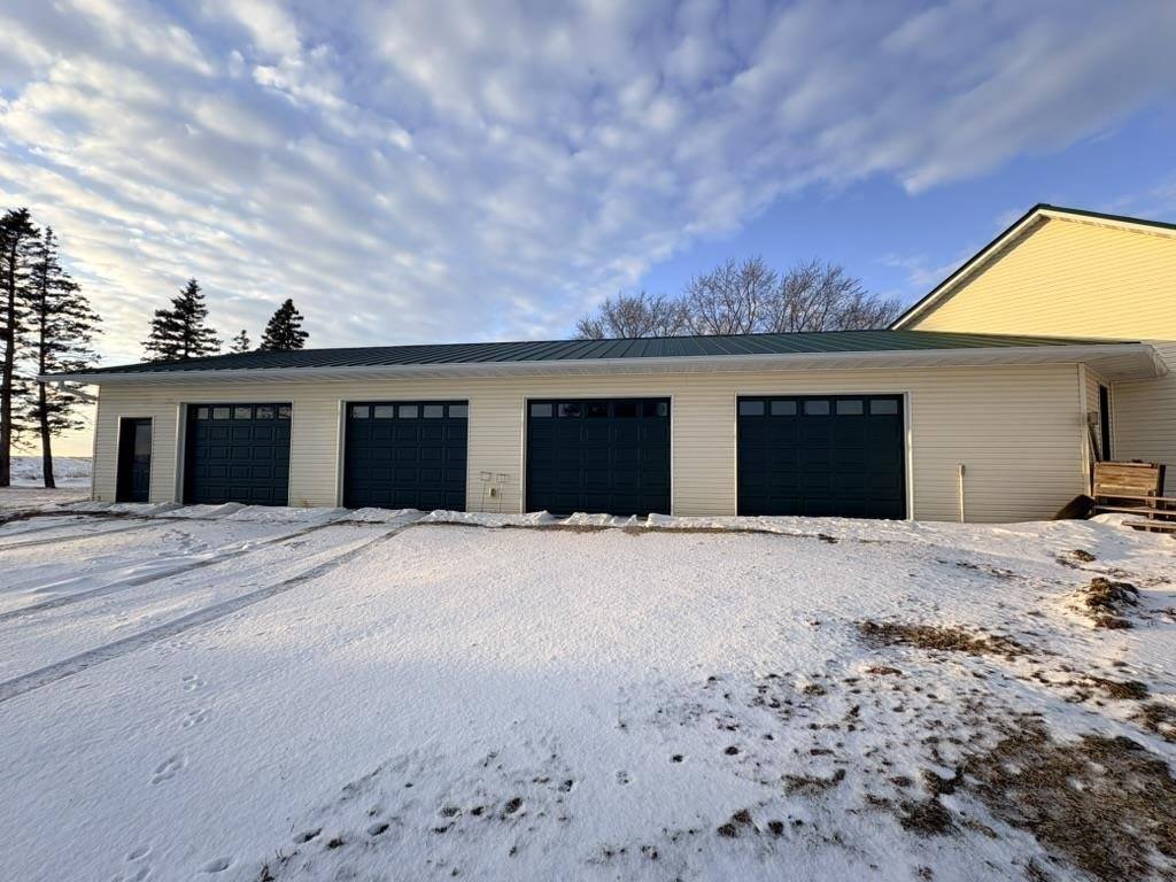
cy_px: 441
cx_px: 588
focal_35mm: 14
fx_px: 476
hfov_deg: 102.1
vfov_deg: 85.7
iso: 40
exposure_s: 1/428
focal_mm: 2.22
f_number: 2.2
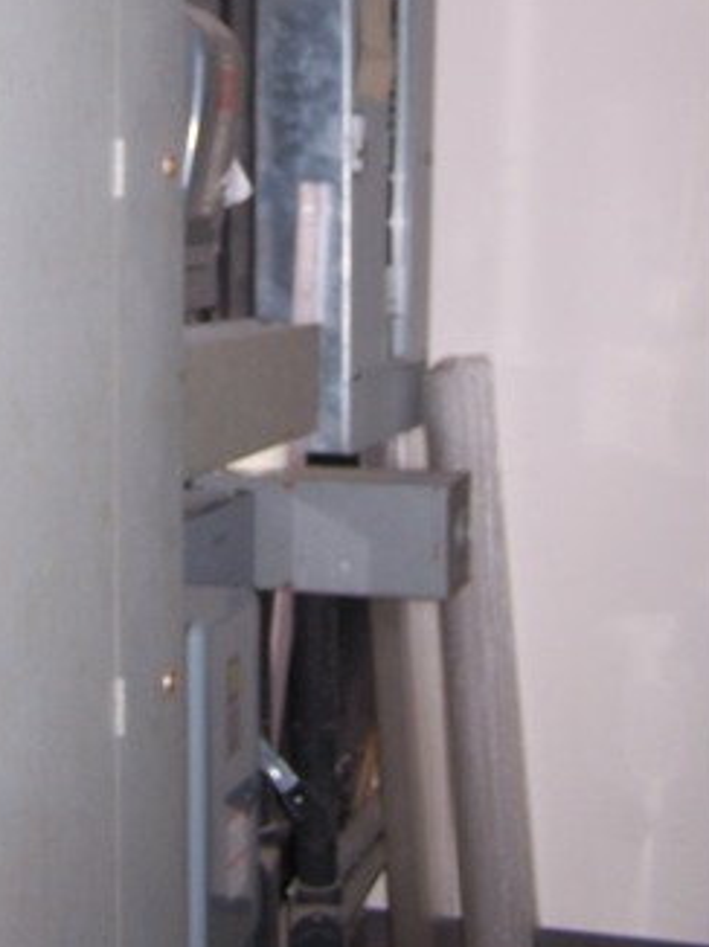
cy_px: 203
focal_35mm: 70
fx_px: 1914
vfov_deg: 27.3
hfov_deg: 20.9
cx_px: 264
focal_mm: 6.3
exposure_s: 1/60
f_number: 2.8
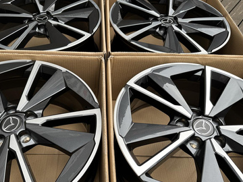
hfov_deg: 59.3
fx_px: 211
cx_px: 94
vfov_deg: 46.5
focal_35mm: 30
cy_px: 110
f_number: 1.78
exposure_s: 1/364
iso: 80
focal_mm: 6.86
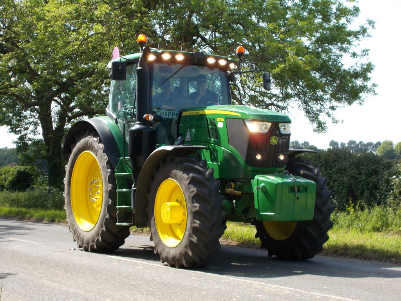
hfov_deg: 29.4
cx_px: 200
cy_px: 150
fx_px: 765
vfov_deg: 22.3
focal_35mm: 66
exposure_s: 1/160
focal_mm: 11.8
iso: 80
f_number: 5.3
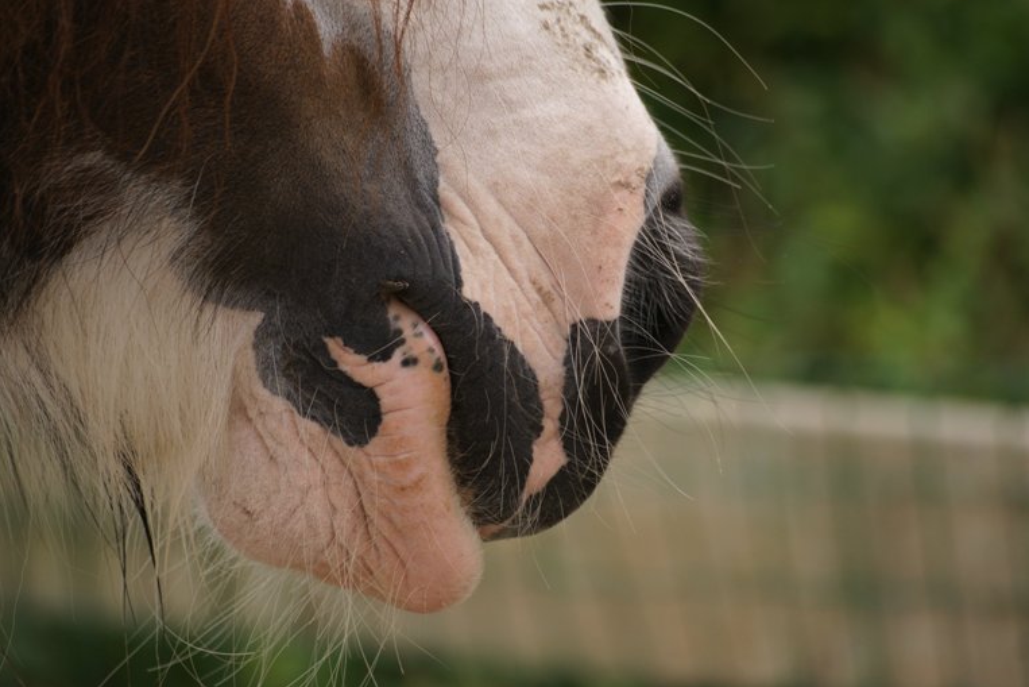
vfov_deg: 4.6
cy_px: 344
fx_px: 8633
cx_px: 515
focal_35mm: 302
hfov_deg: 6.8
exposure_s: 1/500
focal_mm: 200
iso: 250
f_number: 5
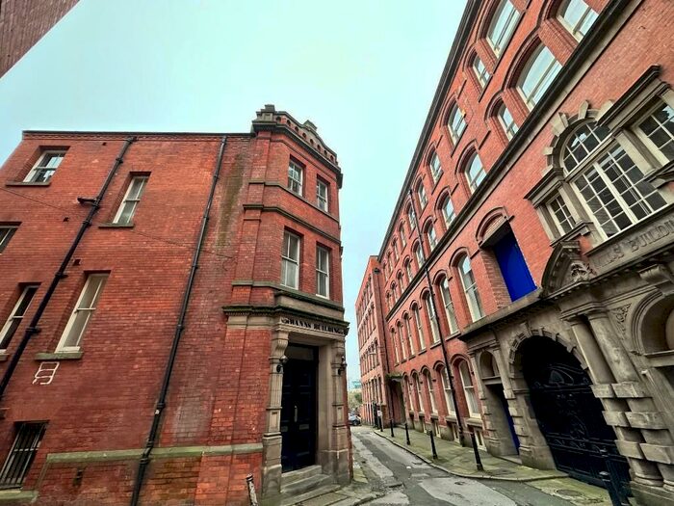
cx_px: 337
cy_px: 253
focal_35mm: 14
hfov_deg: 102.1
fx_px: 273
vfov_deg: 85.7
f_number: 2.2
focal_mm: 2.22
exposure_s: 1/99
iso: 125
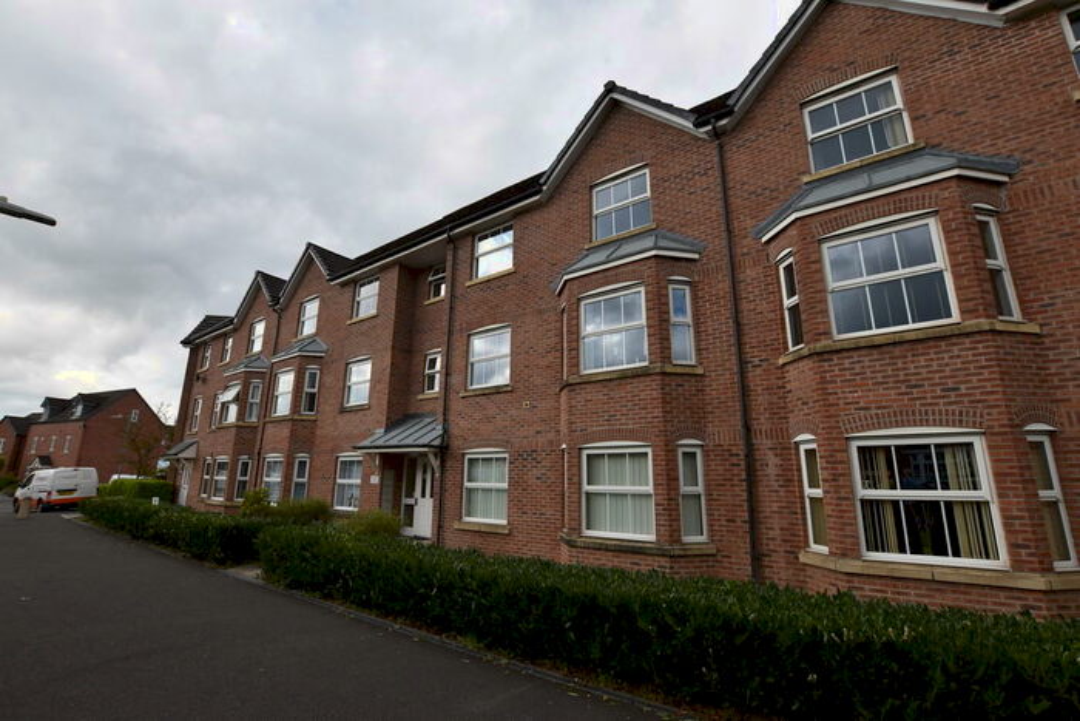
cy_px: 360
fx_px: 450
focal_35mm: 15
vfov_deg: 77.4
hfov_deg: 100.4
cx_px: 540
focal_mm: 10
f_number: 7.1
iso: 100
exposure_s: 1/200
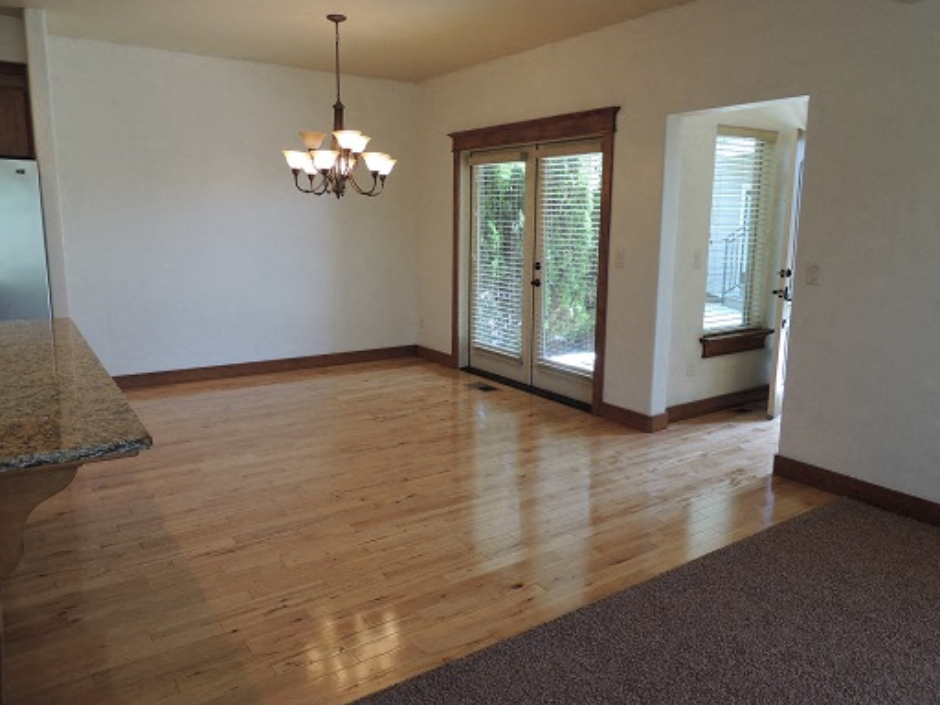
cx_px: 474
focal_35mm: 25
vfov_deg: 54.9
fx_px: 679
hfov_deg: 69.4
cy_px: 343
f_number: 3
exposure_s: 1/40
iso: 100
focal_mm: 4.3
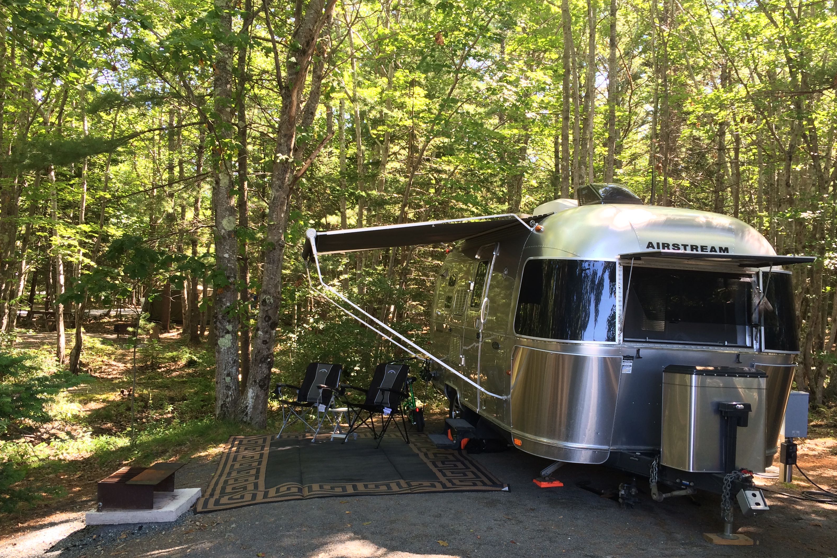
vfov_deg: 41.1
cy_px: 297
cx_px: 423
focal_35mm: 32
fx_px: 744
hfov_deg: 58.7
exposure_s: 1/40
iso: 40
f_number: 2.2
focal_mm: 4.12
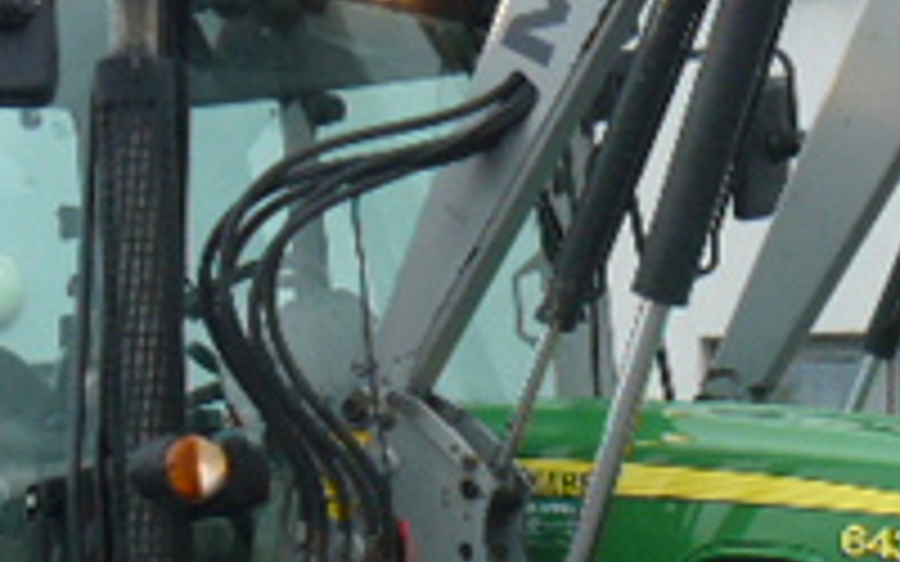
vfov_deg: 10.5
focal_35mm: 122
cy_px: 701
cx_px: 392
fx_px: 2992
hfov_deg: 17.1
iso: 100
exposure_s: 1/160
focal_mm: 6
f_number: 4
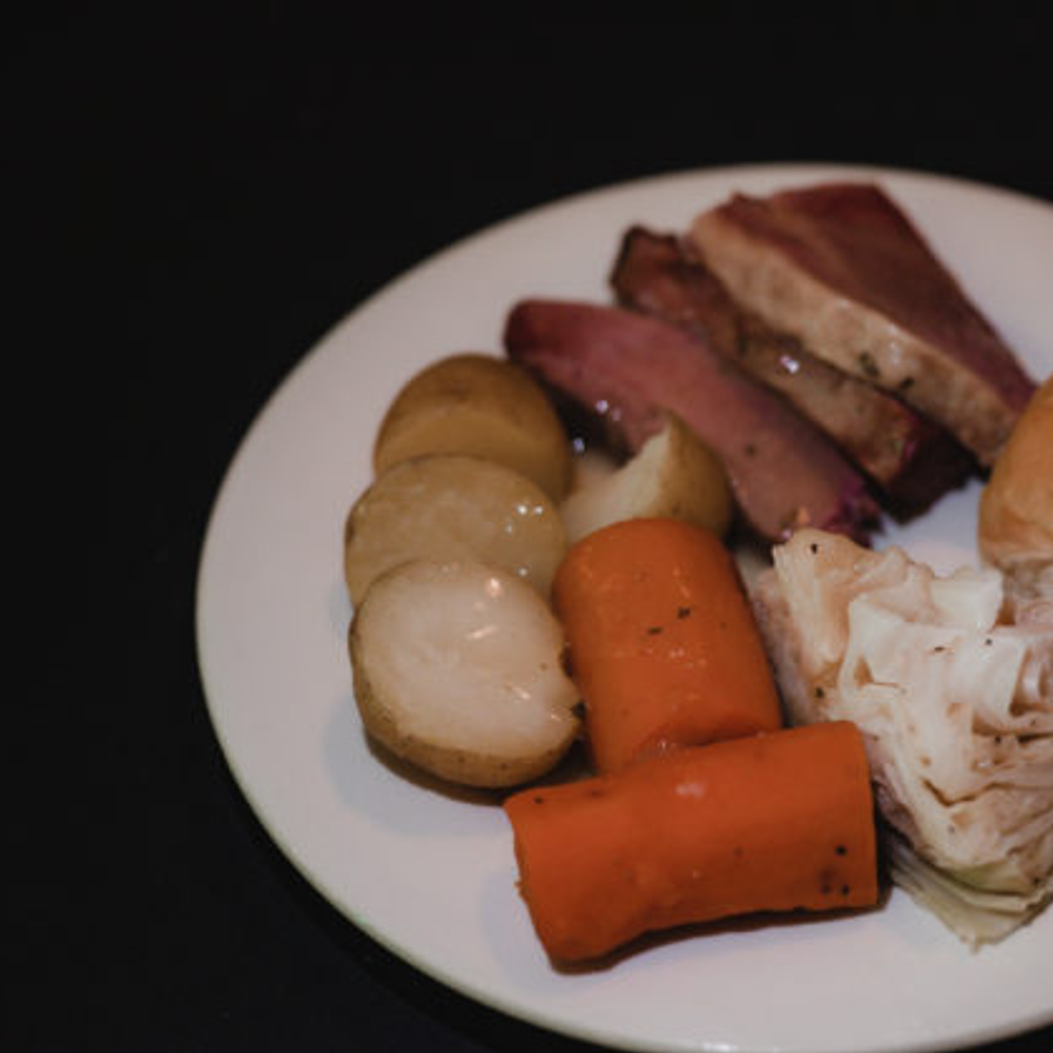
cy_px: 526
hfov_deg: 26.7
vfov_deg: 26.9
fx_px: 2203
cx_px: 739
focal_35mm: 64
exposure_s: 1/80
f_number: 2.8
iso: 3200
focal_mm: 50
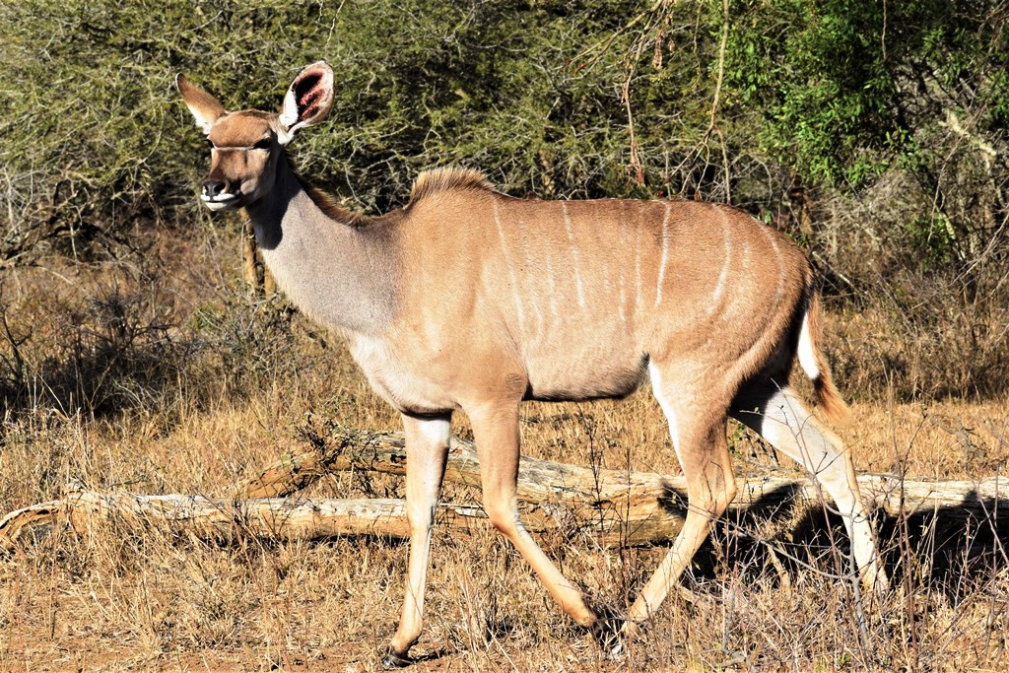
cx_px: 504
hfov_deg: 13.0
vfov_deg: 8.7
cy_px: 336
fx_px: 4415
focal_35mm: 158
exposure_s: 1/400
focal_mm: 105
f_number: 11
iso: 400
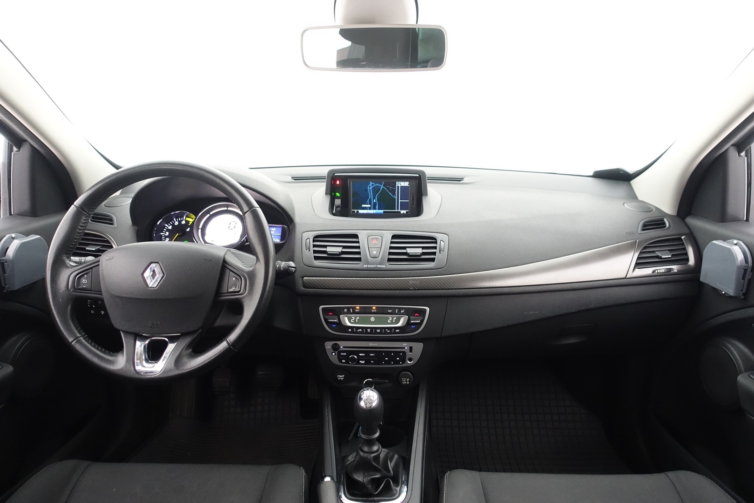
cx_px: 377
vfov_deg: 53.1
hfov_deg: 73.7
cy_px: 252
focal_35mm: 24
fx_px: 503
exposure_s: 1/25
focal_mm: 8.8
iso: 1000
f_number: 2.5
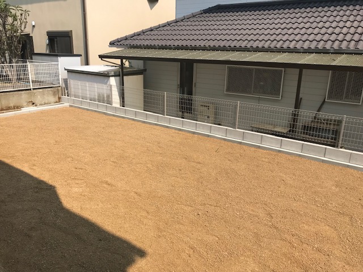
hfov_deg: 63.4
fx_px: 294
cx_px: 182
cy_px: 136
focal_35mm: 28
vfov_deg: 49.7
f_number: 1.8
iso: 20
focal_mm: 3.99
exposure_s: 1/2660
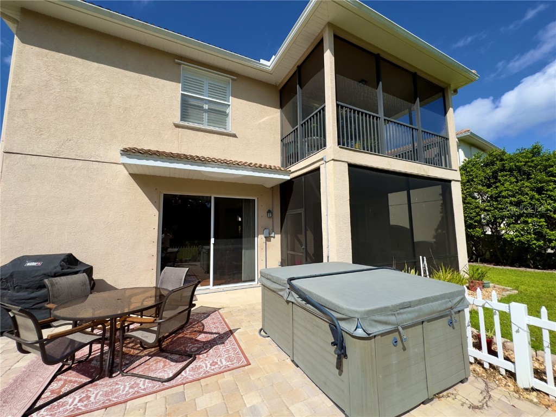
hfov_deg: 102.1
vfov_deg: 85.7
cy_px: 208
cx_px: 278
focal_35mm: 14
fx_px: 225
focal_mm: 2.22
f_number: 2.2
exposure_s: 1/2342
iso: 50
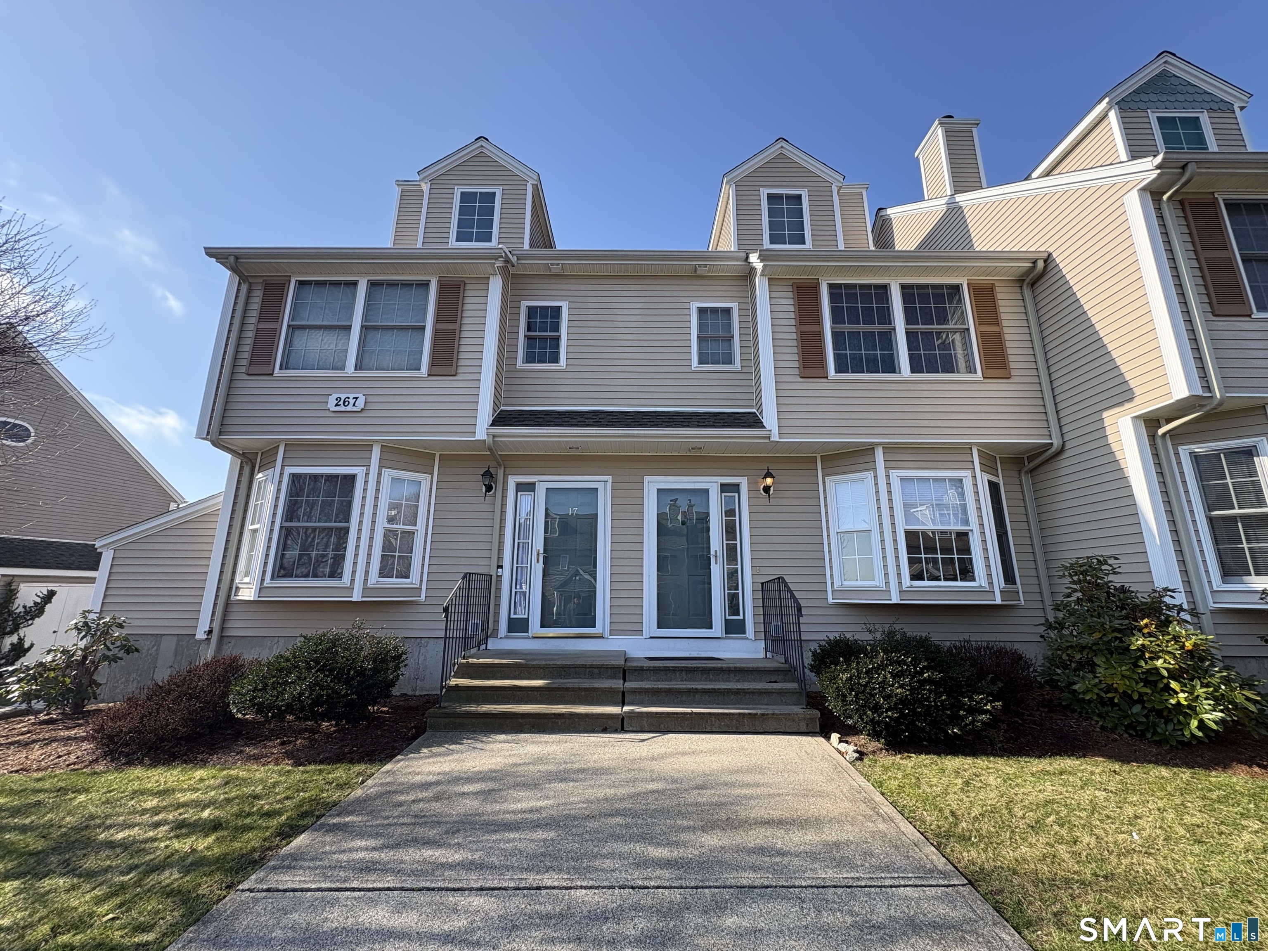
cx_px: 634
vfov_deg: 85.7
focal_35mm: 14
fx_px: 513
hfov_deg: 102.1
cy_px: 476
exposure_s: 1/620
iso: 40
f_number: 2.2
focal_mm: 2.22
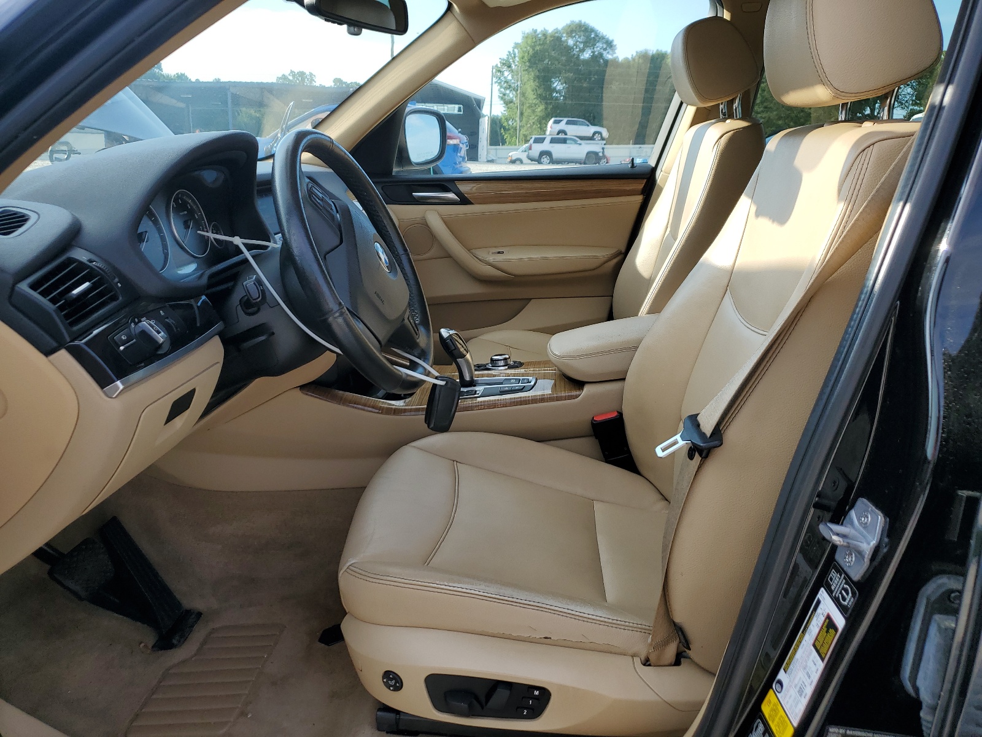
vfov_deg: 53.1
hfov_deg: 67.3
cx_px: 491
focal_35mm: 26
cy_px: 368
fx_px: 738
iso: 50
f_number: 1.5
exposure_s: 1/909
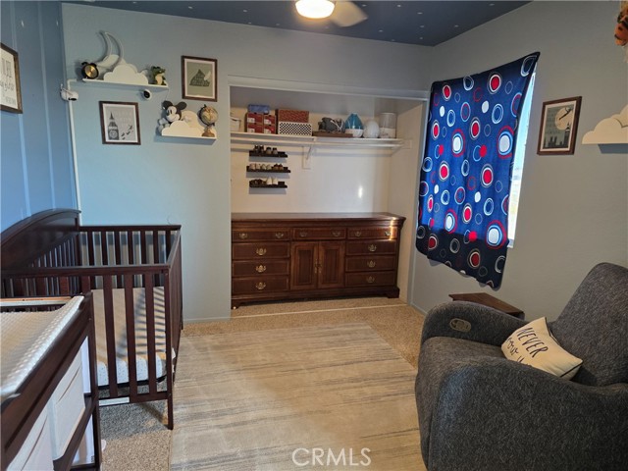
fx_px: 417
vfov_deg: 58.9
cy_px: 236
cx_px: 314
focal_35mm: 23
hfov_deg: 73.9
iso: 400
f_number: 1.7
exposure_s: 1/120
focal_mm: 6.3
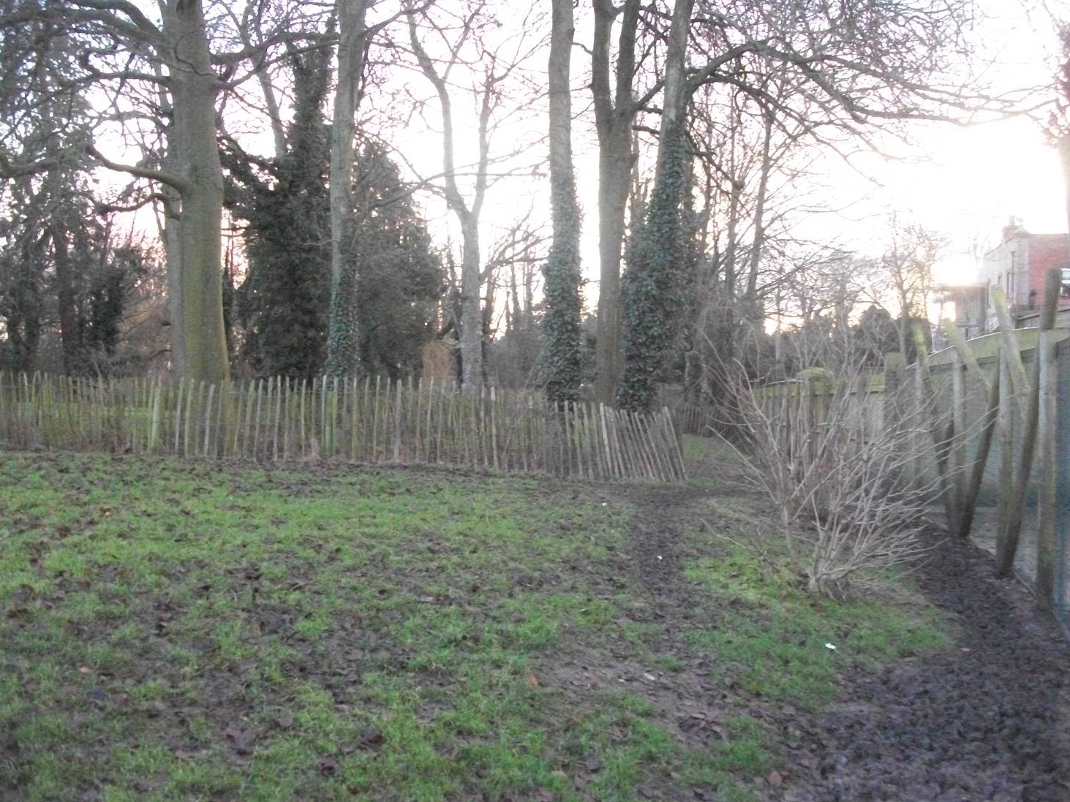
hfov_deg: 52.6
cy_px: 401
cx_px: 516
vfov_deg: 40.7
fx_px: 1082
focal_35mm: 35
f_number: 2.9
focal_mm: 5.7
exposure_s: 1/320
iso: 800
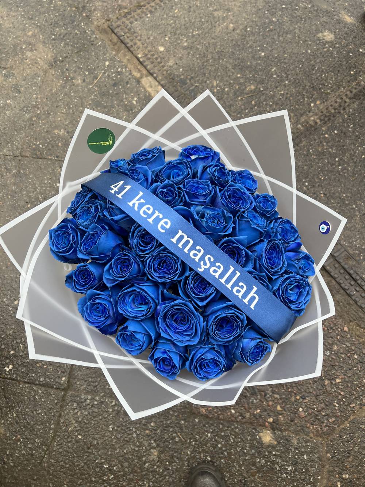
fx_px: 365
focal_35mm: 26
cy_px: 244
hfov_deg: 53.1
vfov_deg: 67.3
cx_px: 182
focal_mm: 5.7
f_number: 1.5
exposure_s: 1/121
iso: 80
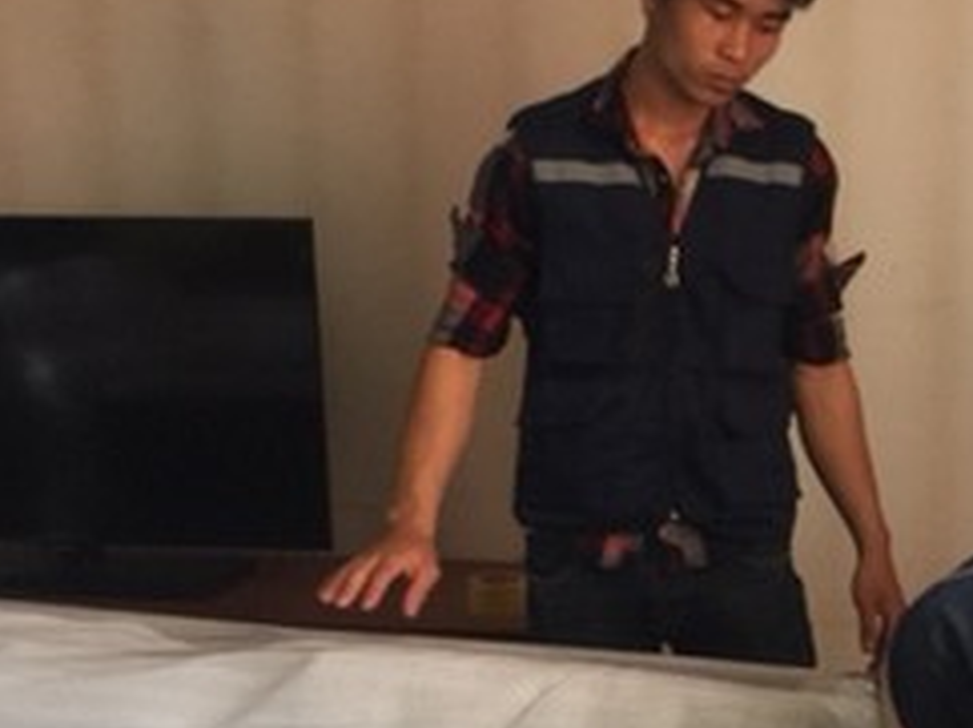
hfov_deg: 26.5
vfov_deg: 20.1
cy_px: 619
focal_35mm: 72
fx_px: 2022
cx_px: 780
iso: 64
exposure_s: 1/33
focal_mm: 4.15
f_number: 2.2
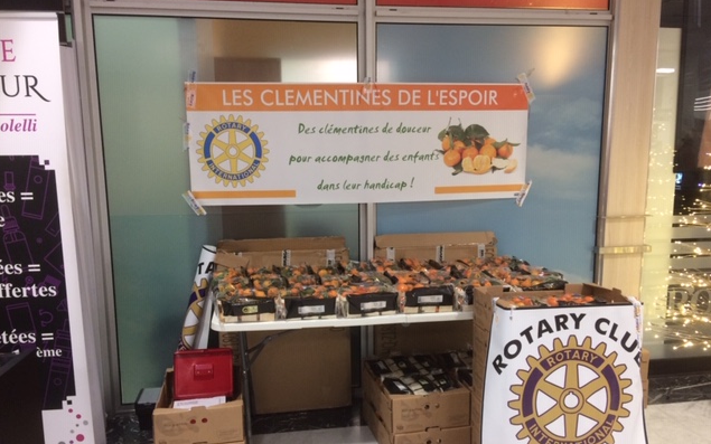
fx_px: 601
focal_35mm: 31
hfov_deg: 61.2
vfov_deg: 40.5
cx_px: 357
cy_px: 247
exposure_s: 1/33
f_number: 2.2
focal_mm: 4.15
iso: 80
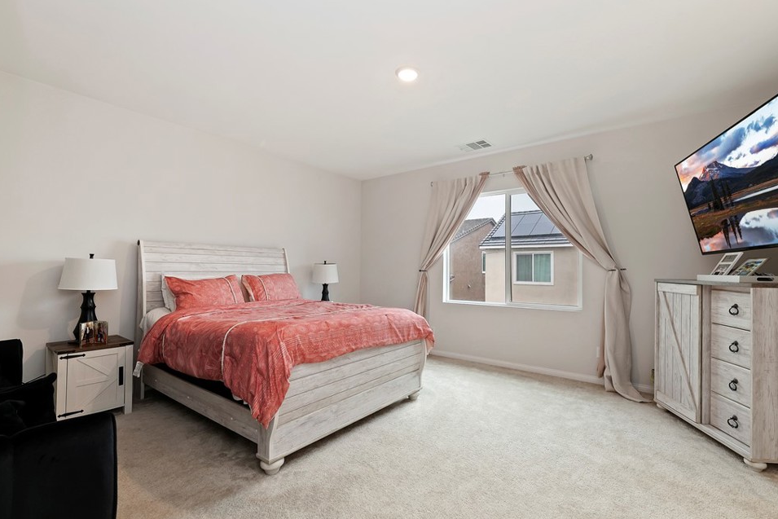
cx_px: 407
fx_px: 324
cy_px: 263
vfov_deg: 77.3
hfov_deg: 100.3
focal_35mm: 15
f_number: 10
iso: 500
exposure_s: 1/5
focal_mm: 14
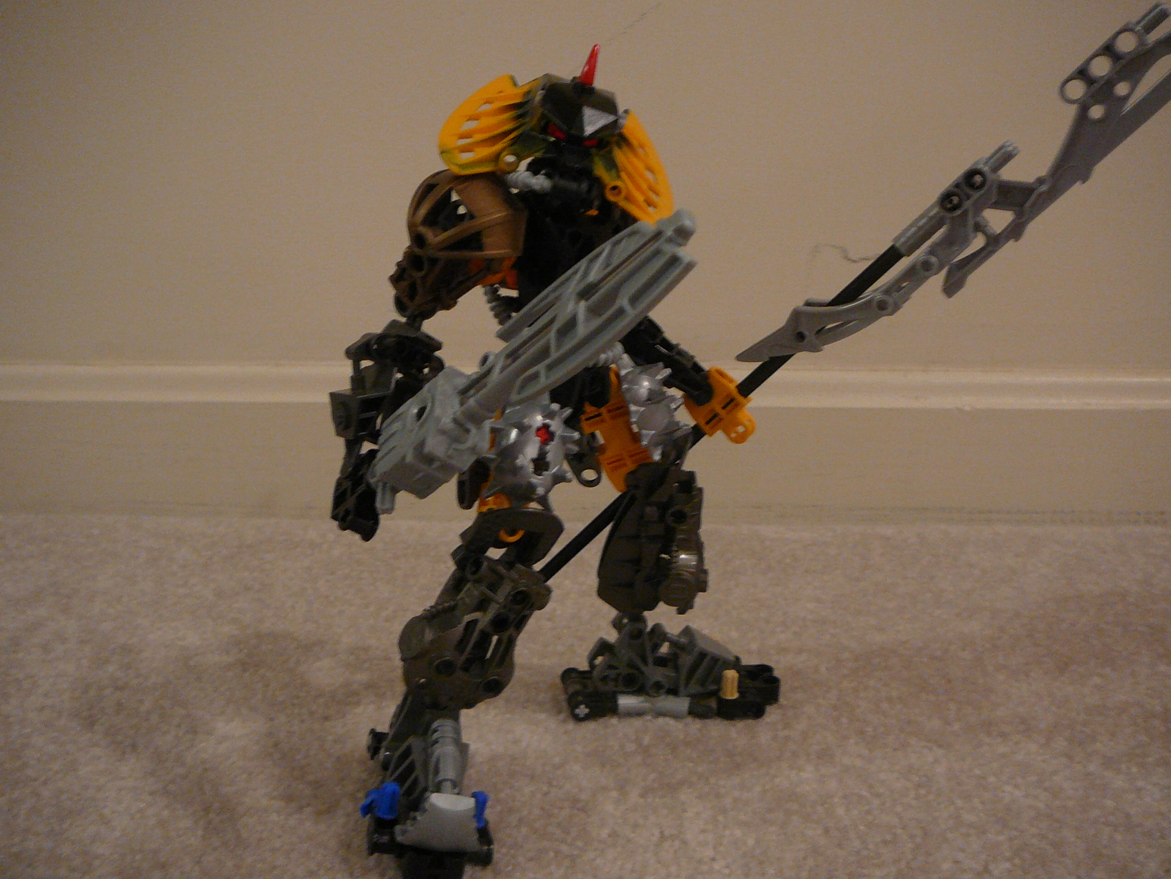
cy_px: 440
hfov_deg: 52.6
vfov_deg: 40.7
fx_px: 1184
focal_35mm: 35
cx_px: 586
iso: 200
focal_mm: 5.2
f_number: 2.8
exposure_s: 1/8
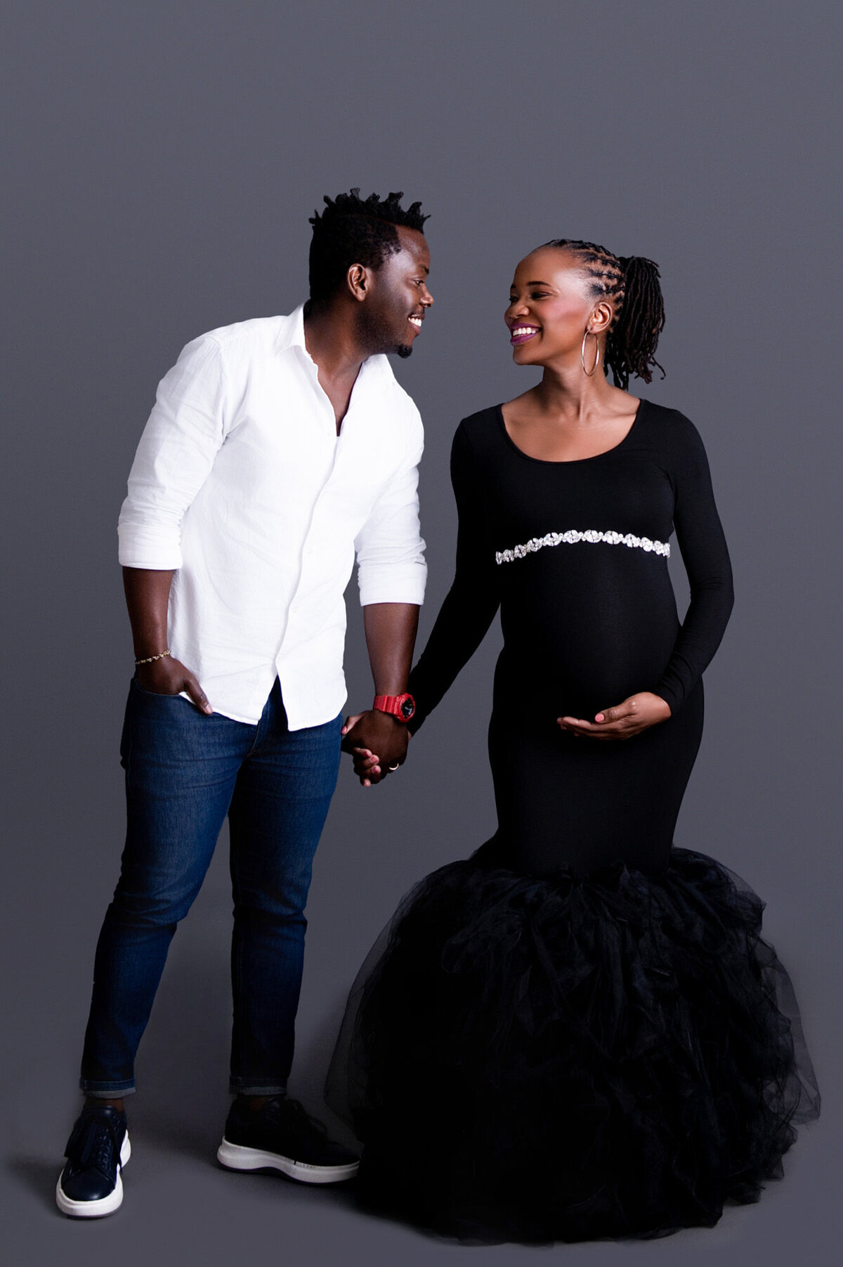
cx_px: 422
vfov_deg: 49.6
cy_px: 634
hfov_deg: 34.2
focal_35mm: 39
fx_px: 1371
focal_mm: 39
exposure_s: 1/160
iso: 200
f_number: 7.1
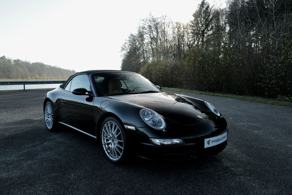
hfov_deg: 65.5
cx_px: 146
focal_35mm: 28
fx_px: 227
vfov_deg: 46.4
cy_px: 98
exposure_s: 1/125
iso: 100
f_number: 3.5
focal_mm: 28
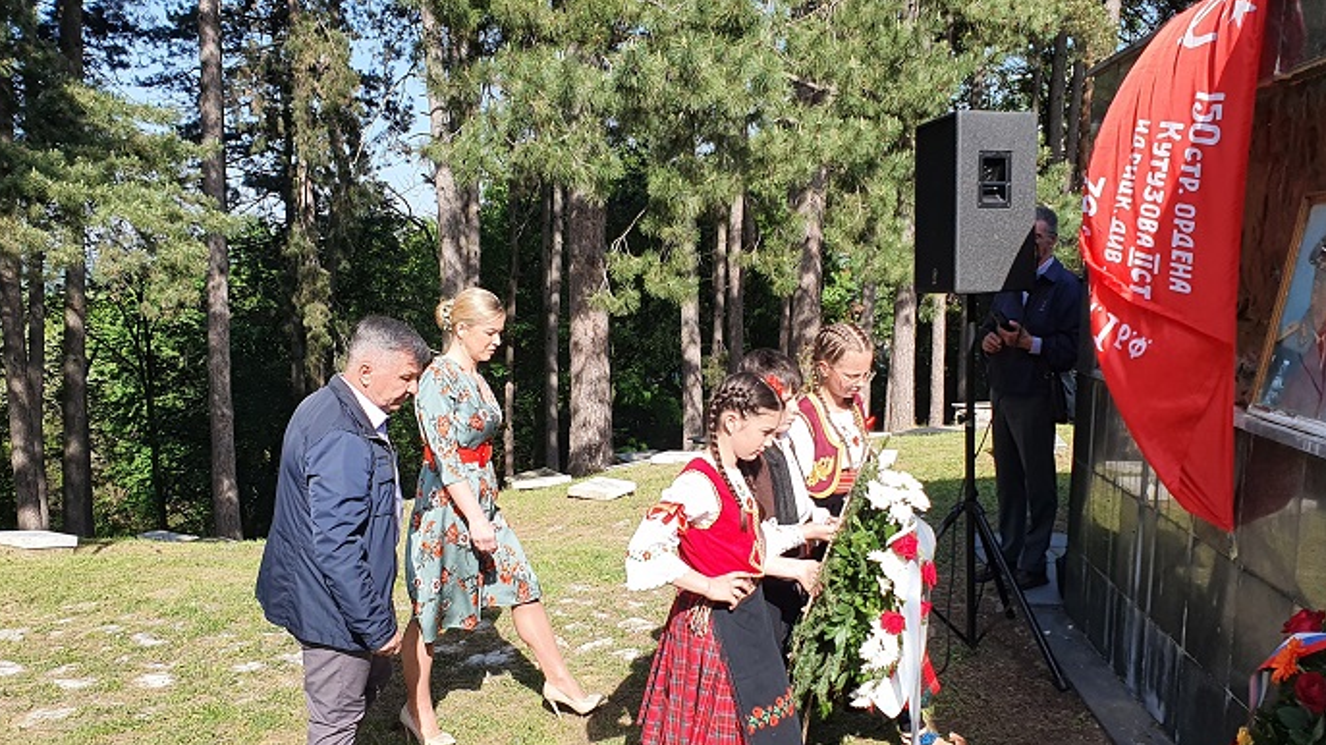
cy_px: 421
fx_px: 1160
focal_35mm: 33
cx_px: 743
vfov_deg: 35.6
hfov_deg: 59.3
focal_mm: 4.32
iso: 50
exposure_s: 1/962
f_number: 2.4
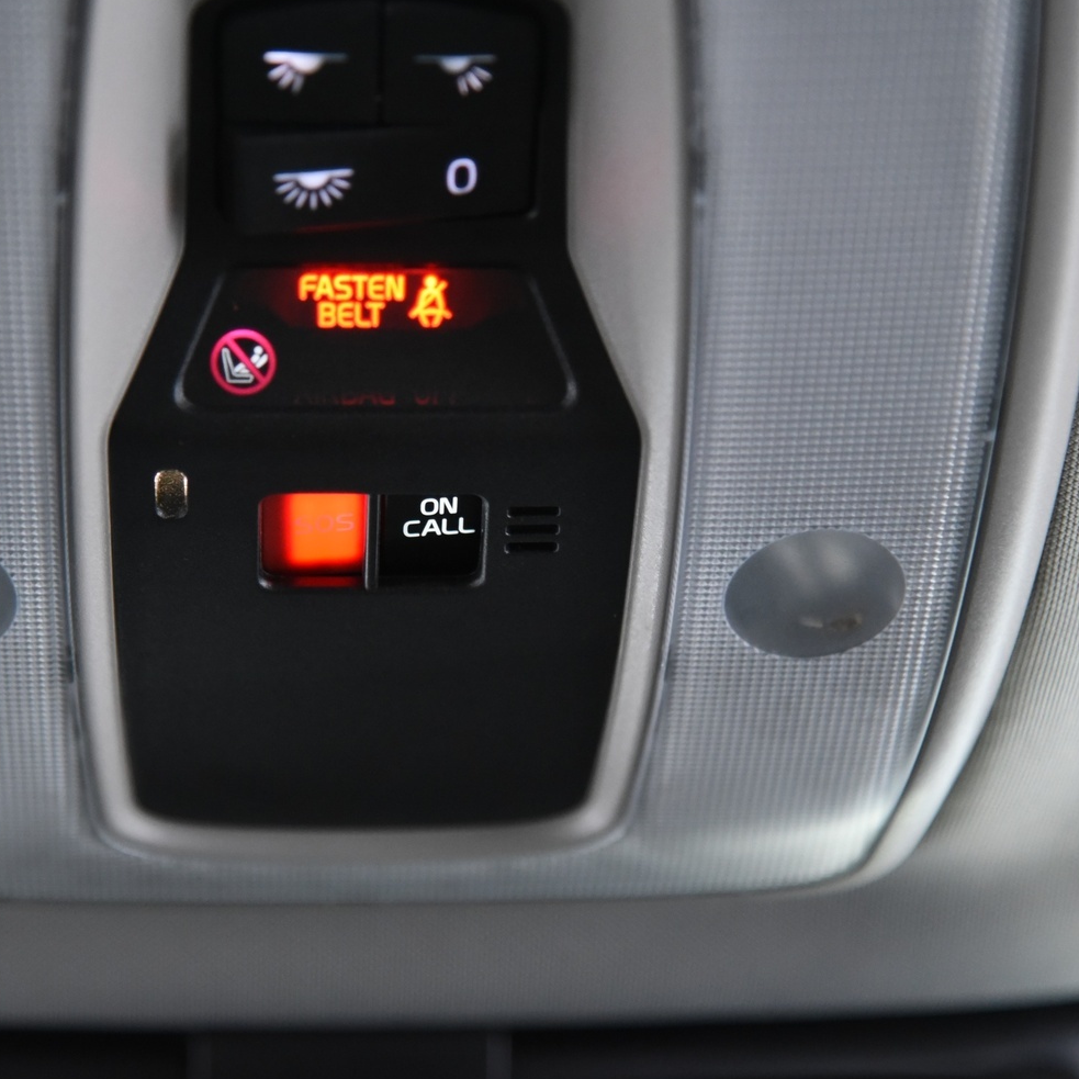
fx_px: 5431
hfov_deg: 11.3
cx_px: 380
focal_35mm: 154
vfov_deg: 11.3
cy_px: 510
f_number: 4
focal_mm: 110
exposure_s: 1/20
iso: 4000
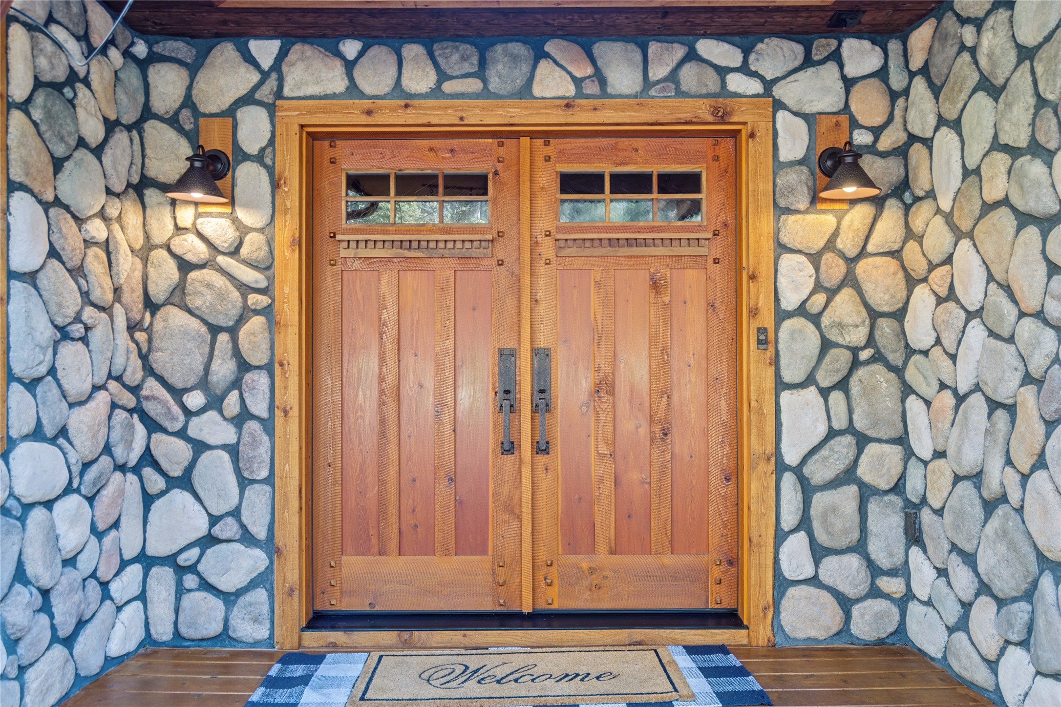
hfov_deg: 67.4
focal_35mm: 27
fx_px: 796
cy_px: 354
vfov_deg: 47.9
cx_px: 530
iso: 100
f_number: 6.3
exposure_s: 1/10
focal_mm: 18
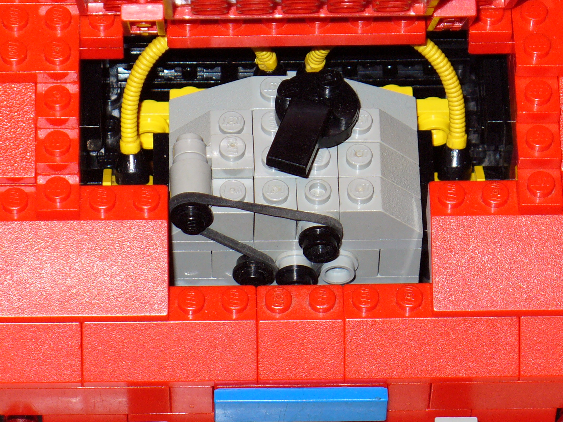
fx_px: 3107
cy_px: 195
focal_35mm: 191
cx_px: 291
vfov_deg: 7.8
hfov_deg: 10.4
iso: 100
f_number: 3.8
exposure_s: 1/60
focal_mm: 22.7
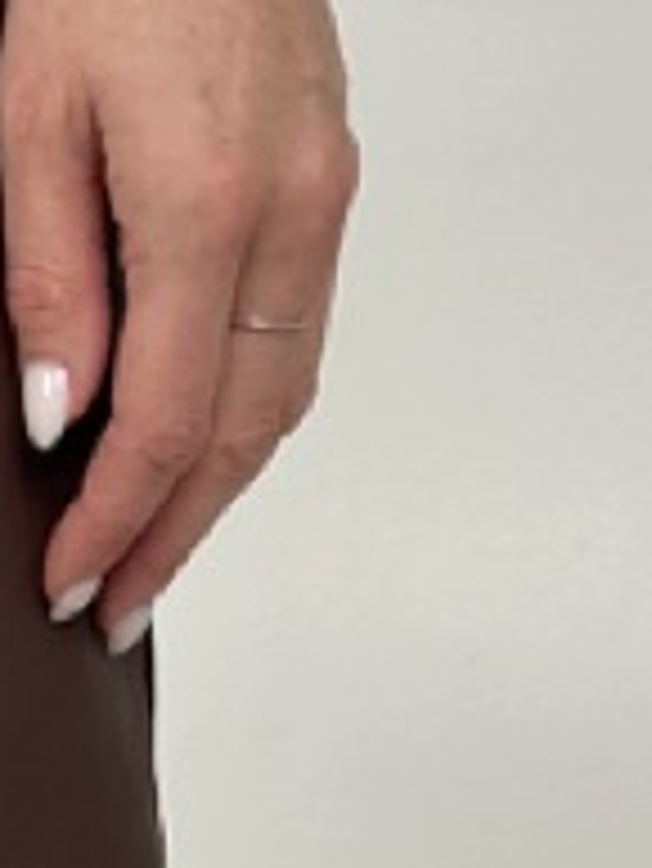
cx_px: -674
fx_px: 3989
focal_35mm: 159
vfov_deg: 11.8
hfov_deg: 8.8
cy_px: 1367
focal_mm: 6.86
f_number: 1.78
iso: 80
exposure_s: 1/366
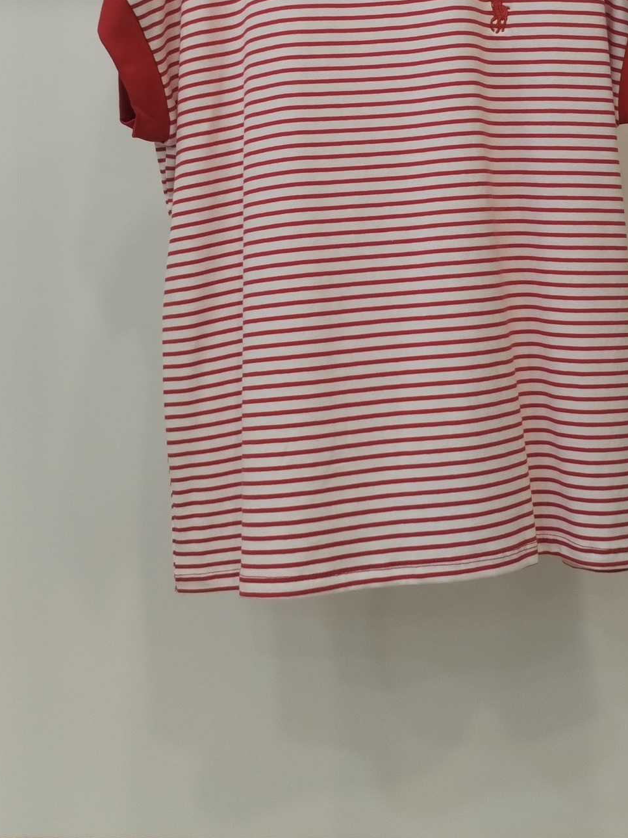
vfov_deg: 34.4
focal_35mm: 54
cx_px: 388
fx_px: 1306
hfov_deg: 27.0
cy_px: 163
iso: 232
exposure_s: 1/60
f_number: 1.8
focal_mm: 4.75
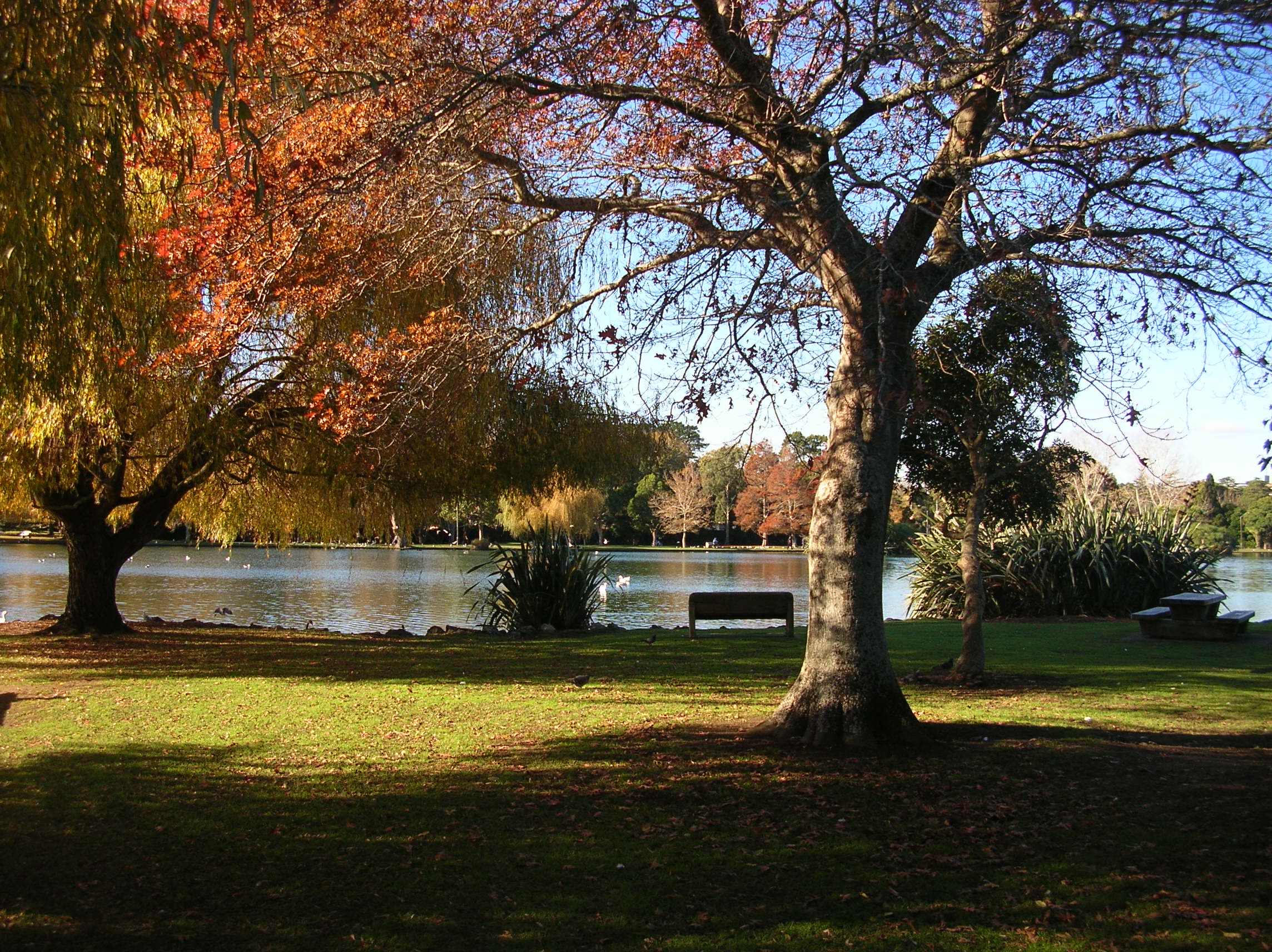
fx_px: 1285
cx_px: 636
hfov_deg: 52.7
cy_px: 476
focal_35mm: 35
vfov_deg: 40.6
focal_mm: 5.8
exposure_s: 1/318
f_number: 2.8
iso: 50
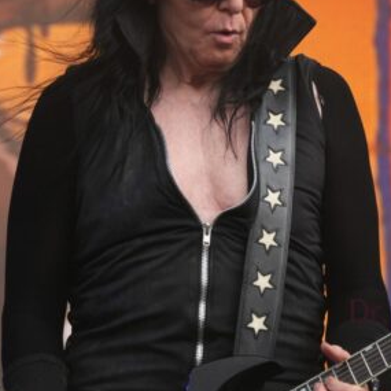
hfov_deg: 4.1
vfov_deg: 4.1
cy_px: 75
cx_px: 276
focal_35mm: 426
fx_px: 5444
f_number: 5.6
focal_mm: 124
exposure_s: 1/200
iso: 160
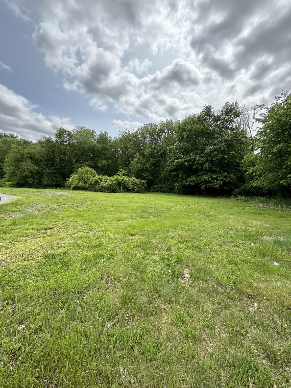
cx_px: 146
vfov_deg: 102.1
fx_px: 157
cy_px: 194
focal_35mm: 14
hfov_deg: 85.7
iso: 40
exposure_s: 1/498
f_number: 2.2
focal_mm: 2.22
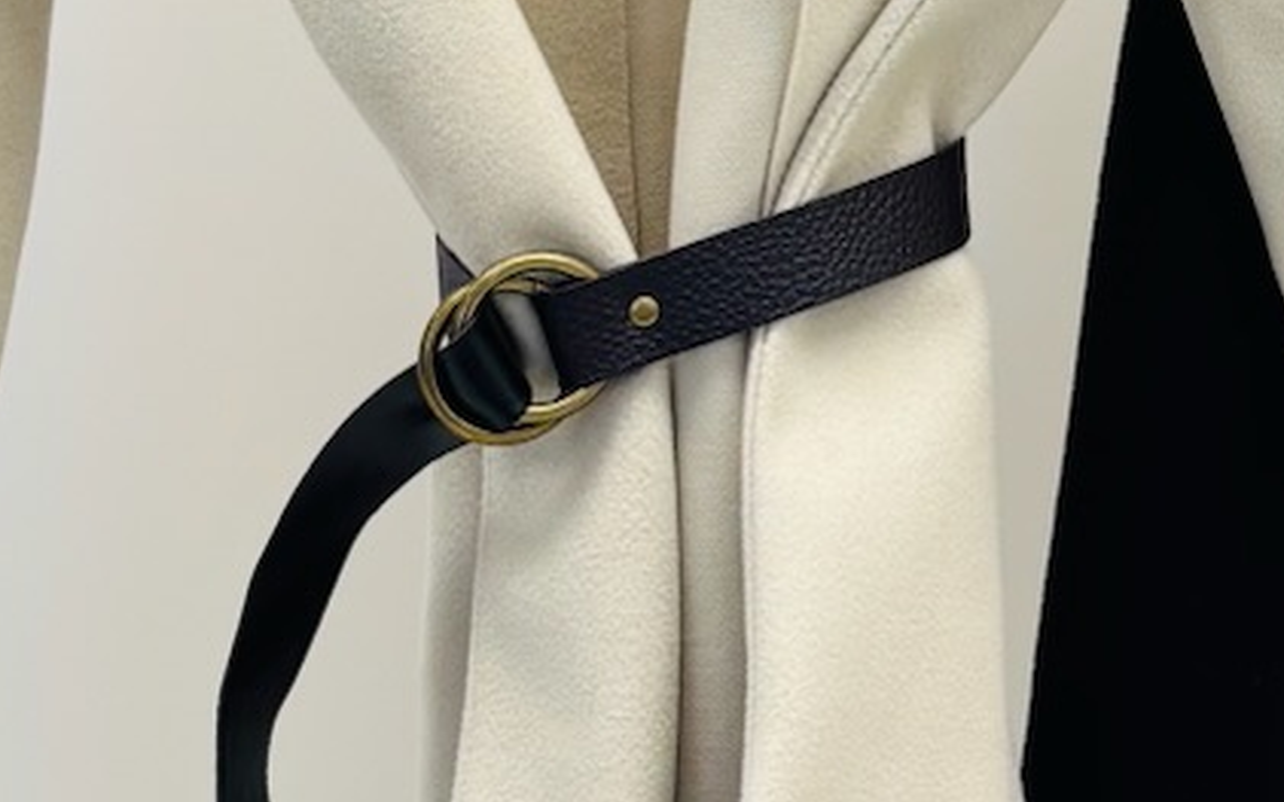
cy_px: -363
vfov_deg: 9.5
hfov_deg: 15.2
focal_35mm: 134
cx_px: 1379
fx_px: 4688
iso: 40
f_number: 1.6
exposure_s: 1/165
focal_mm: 5.96
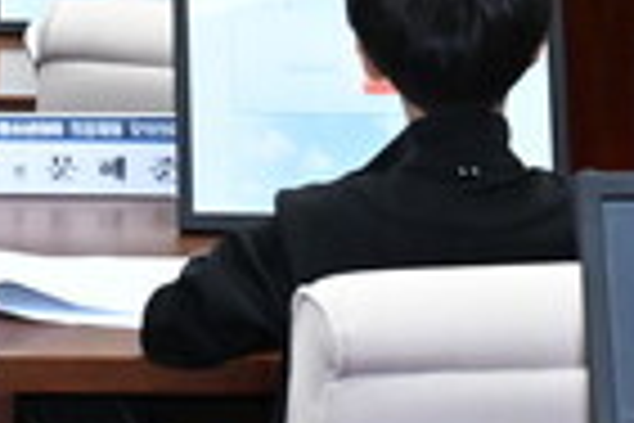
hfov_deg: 7.7
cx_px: -279
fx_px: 4614
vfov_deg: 5.1
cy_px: -673
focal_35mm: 262
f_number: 5.6
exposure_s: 1/160
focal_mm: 36
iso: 2000
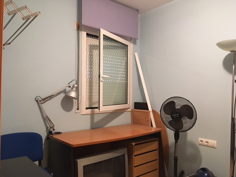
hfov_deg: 61.7
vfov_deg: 48.2
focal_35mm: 29
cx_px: 118
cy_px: 88
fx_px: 198
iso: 200
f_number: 2.2
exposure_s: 1/25
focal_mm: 4.15
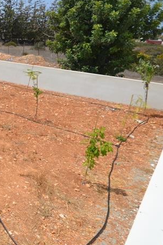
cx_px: -93
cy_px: 85
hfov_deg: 25.2
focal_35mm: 37
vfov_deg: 50.9
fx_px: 252
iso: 100
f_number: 9
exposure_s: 1/320
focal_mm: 11
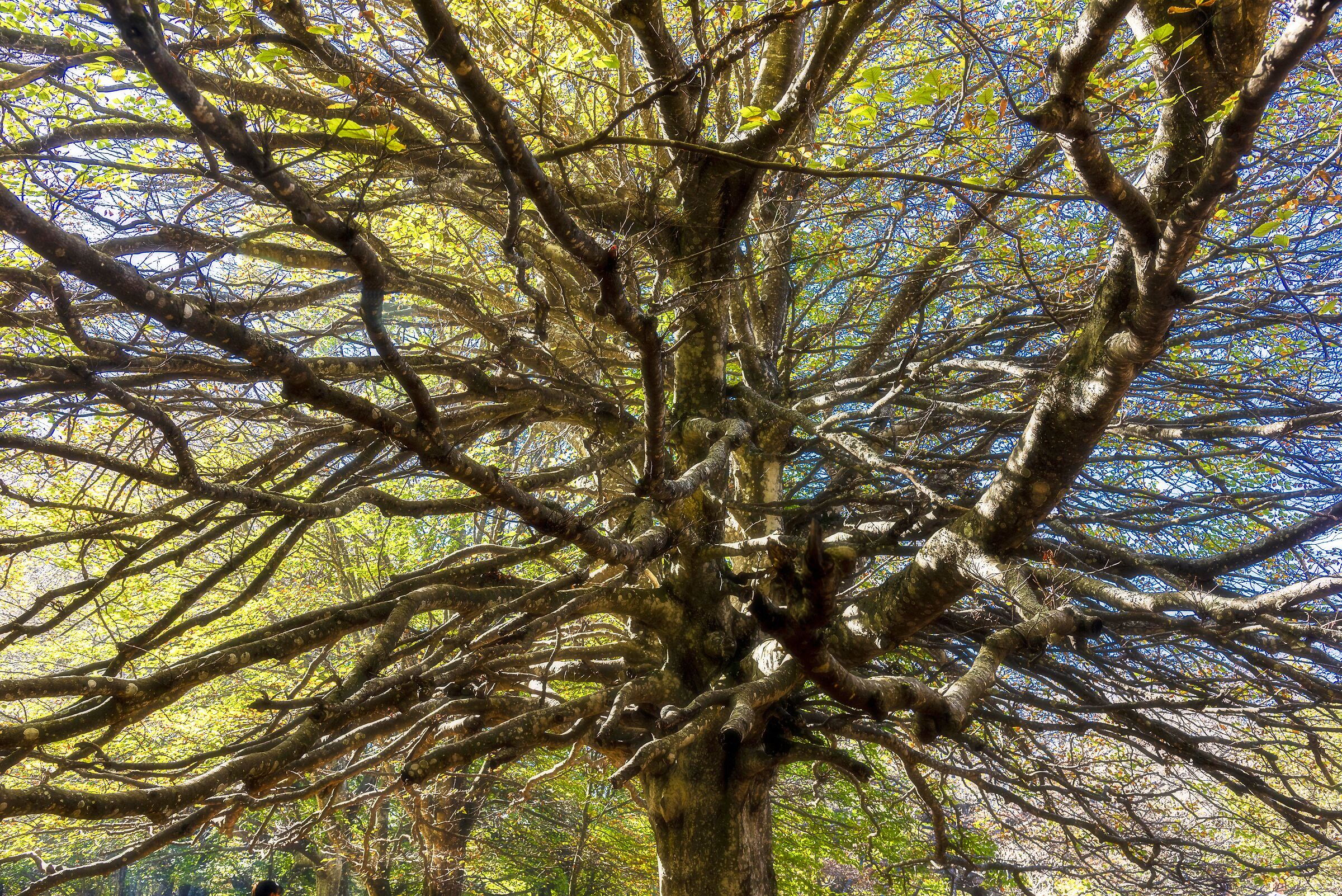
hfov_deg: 61.9
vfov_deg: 43.6
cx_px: 671
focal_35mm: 30
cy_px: 448
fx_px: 1119
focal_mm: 30
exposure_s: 1/50
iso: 320
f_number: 10
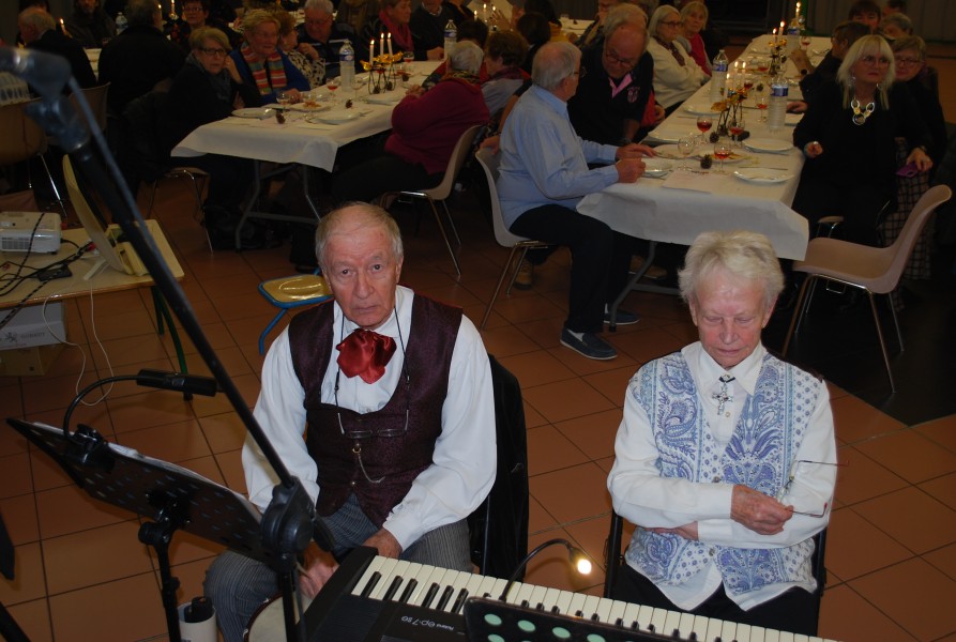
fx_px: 958
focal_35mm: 36
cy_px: 321
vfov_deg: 37.1
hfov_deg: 53.0
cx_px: 478
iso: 200
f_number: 4.2
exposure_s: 1/60
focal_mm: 24
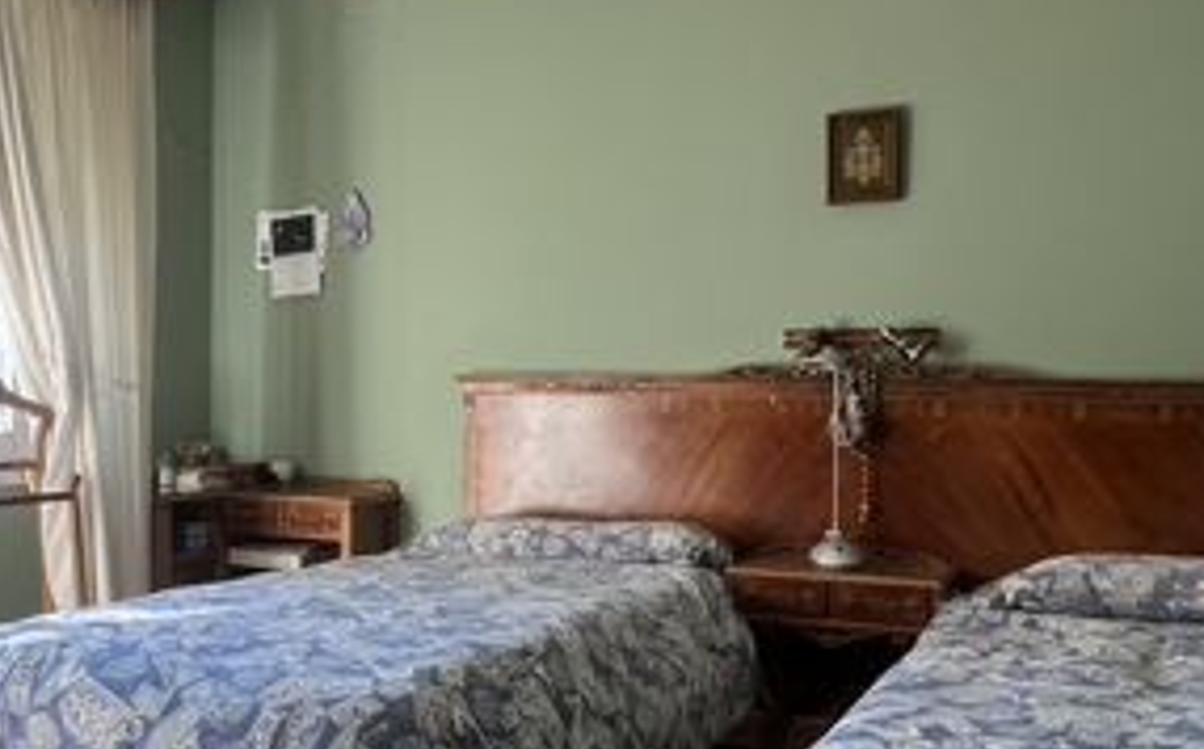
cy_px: 446
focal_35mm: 34
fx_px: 1114
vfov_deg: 37.0
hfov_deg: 56.7
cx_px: 583
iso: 64
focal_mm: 1.57
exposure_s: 1/100
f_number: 1.8
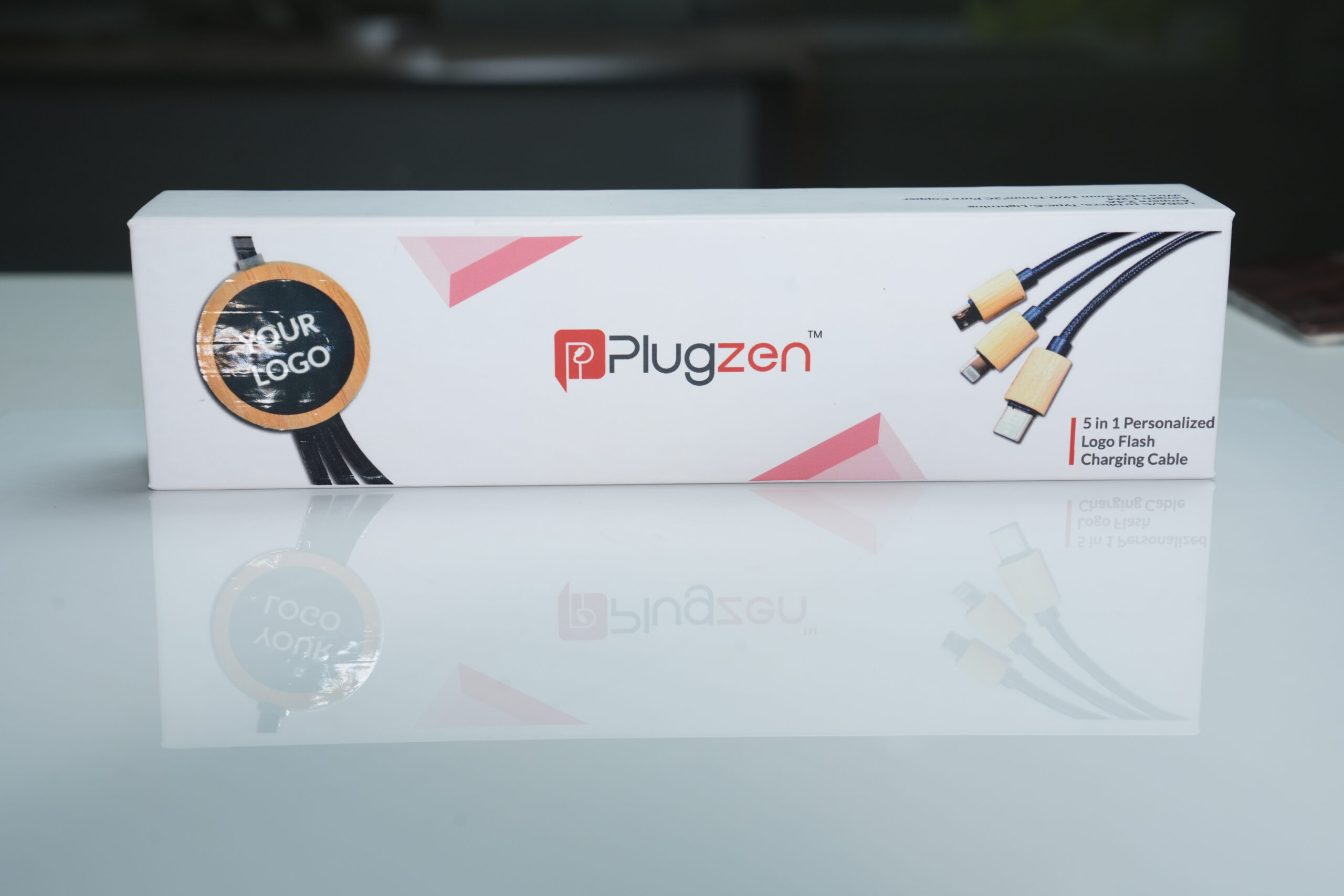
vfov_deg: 23.4
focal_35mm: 58
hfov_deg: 34.5
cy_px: 448
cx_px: 672
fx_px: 2165
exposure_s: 1/200
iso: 800
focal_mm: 58
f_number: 8
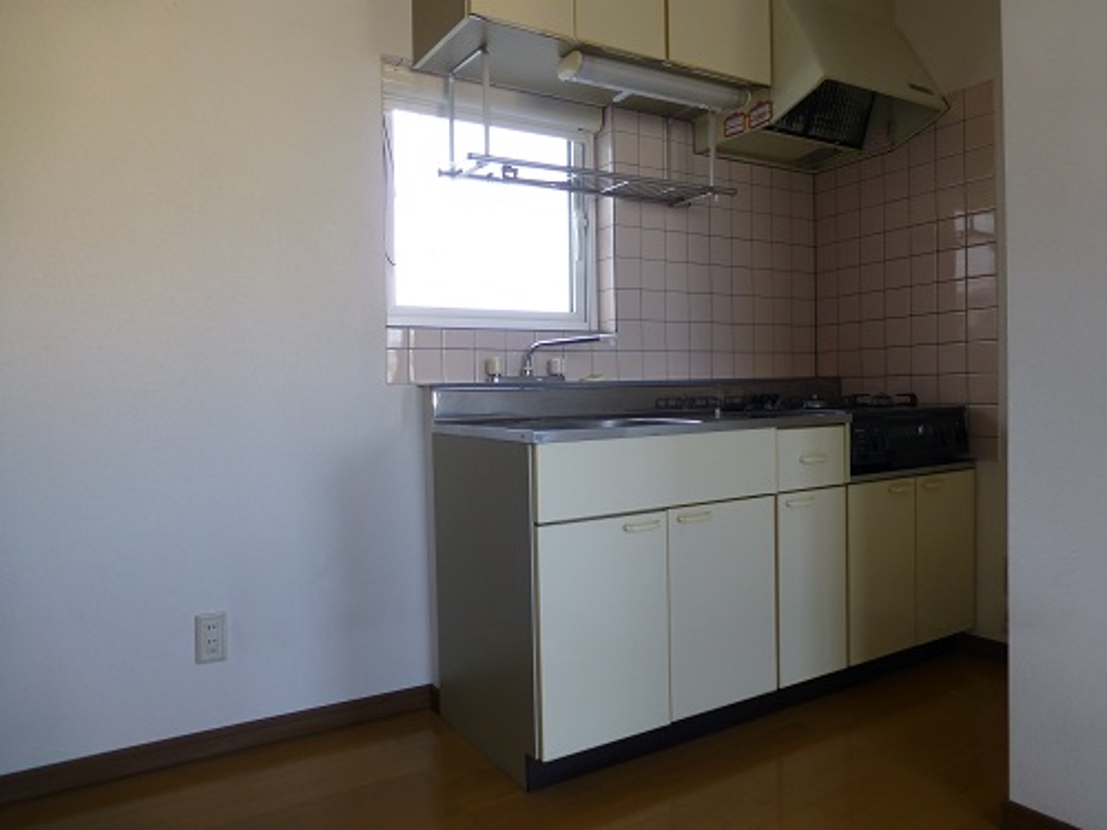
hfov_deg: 71.6
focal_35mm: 24
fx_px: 768
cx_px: 554
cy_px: 415
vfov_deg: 56.8
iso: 125
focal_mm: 4.3
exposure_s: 1/60
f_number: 3.3
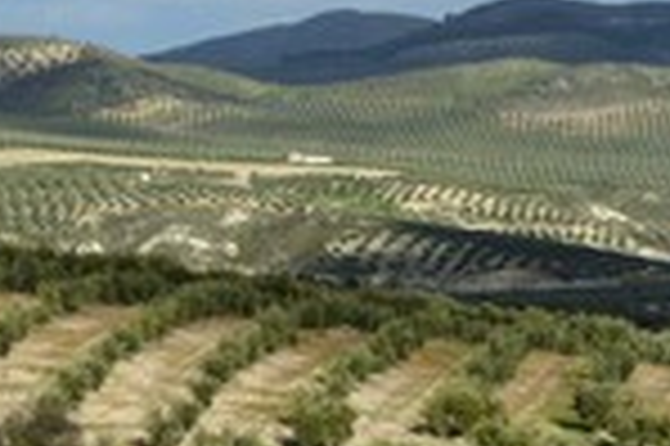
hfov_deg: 6.3
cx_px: 225
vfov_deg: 4.2
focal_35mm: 327
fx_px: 6079
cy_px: 275
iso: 200
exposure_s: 1/500
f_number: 8
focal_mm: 116
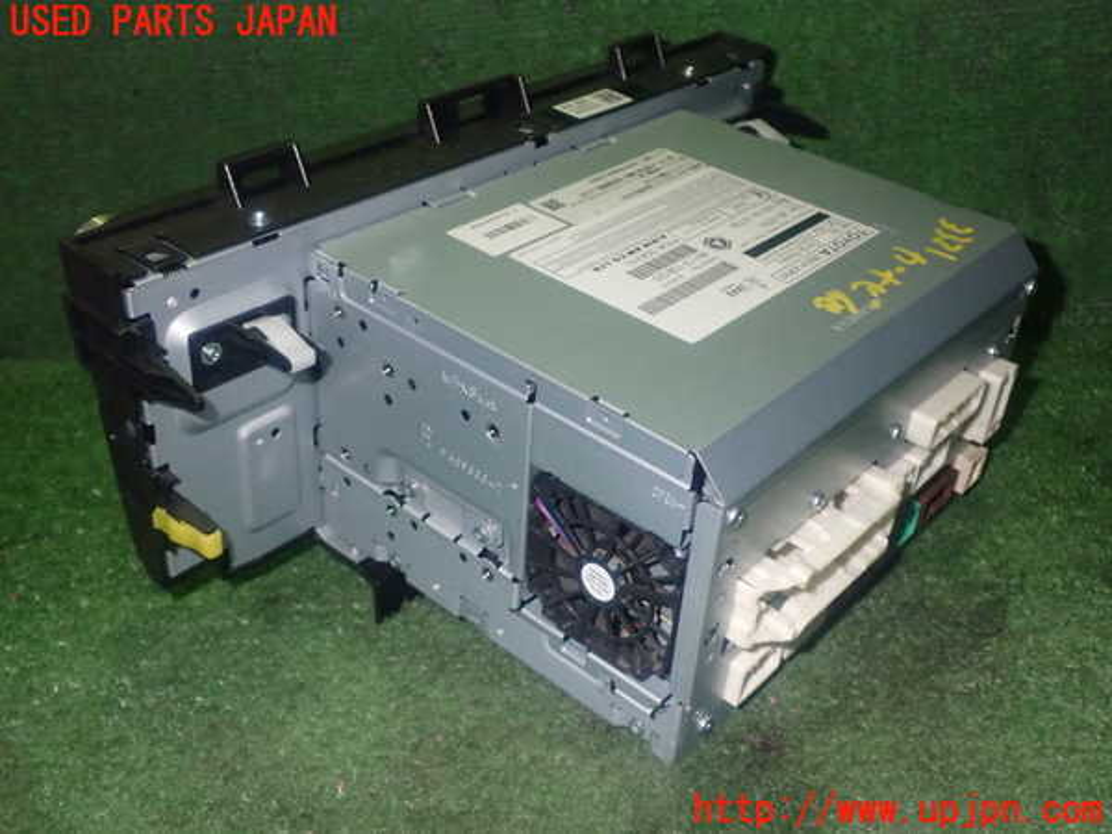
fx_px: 1221
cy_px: 417
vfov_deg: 37.7
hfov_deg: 49.0
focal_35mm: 38
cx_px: 556
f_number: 8
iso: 800
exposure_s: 1/40
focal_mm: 6.83
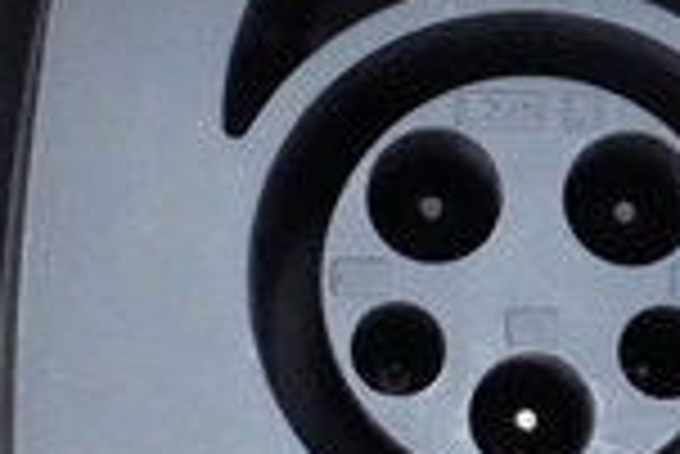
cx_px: 522
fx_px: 2080
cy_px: 391
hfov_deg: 18.4
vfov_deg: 12.4
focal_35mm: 110
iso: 32000
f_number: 4.5
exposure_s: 1/125
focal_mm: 26
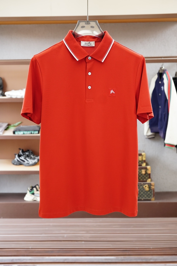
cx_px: 88
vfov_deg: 43.6
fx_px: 332
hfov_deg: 29.9
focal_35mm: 45
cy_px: 133
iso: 800
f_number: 4
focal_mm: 30
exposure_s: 1/250
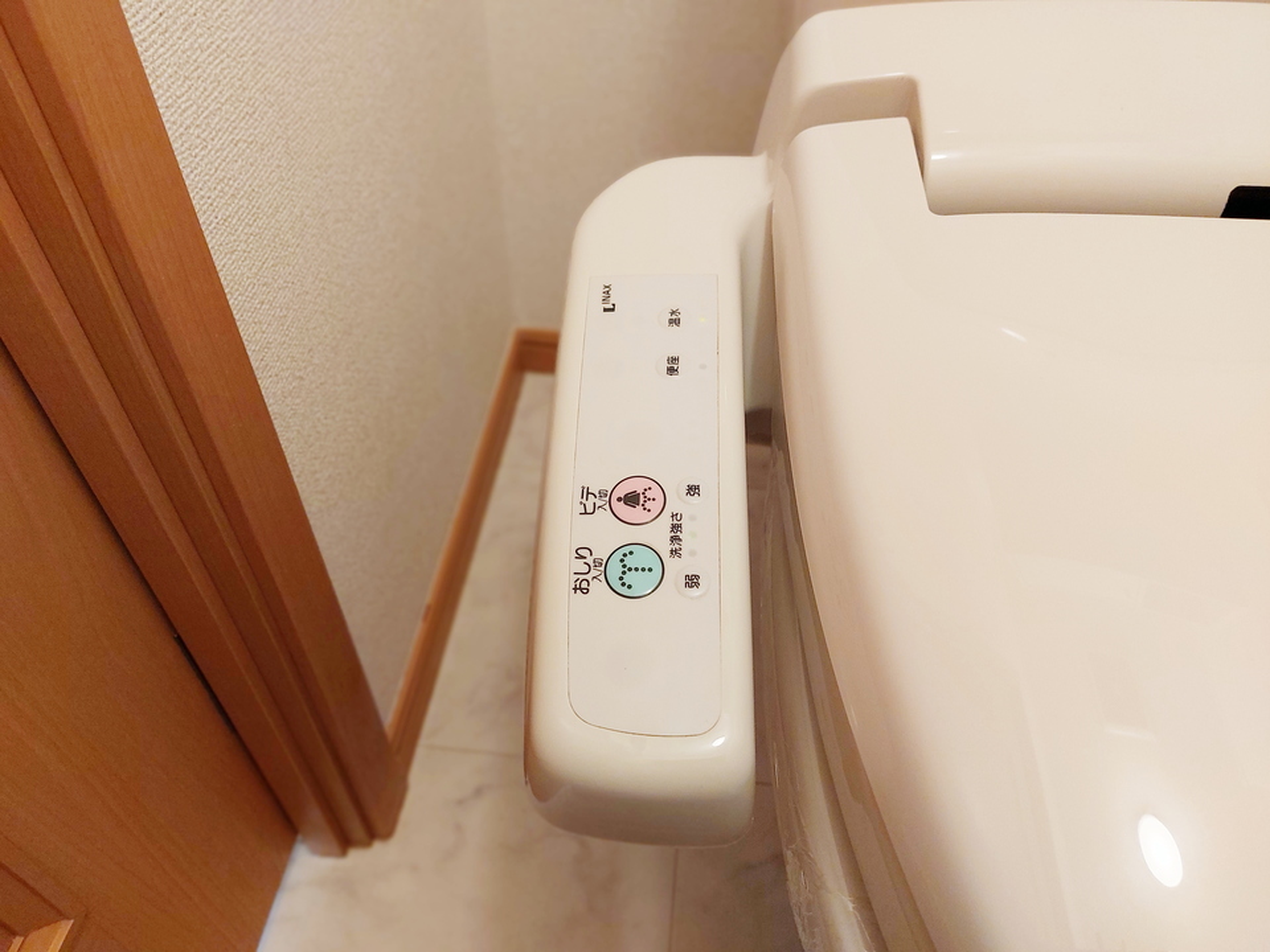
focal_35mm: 24
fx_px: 881
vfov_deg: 56.8
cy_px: 476
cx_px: 635
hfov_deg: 71.6
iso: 125
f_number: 1.8
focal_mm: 5.23
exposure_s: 1/24
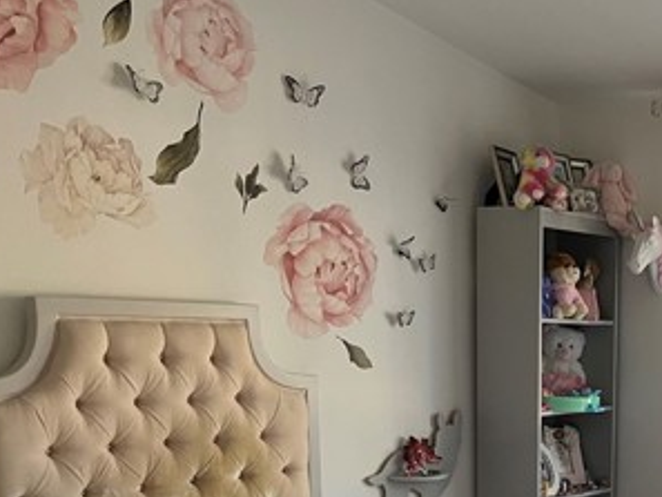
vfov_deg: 24.7
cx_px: 684
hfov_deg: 31.4
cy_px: 515
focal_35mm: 56
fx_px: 1071
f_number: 1.6
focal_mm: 5.1
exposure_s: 1/60
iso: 125
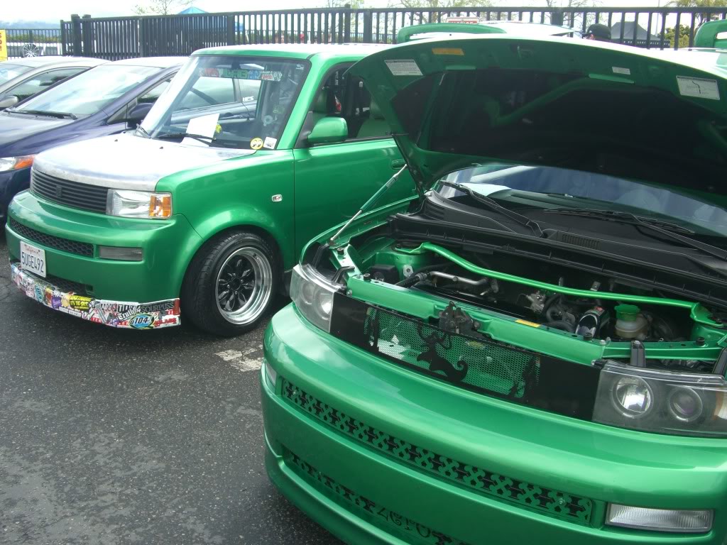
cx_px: 364
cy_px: 272
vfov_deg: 37.7
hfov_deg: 49.0
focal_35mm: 38
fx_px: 798
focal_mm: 7.9
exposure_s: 1/200
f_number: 2.8
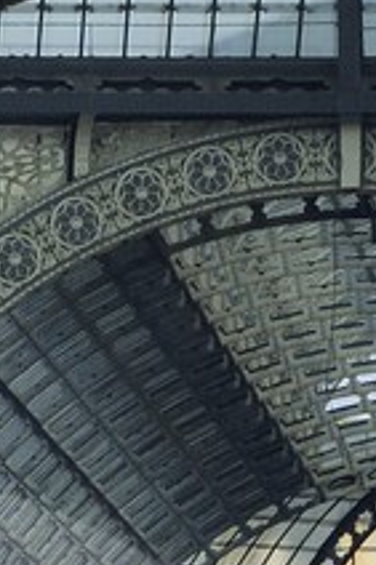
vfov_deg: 1.8
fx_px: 17778
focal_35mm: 1133
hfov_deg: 1.2
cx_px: -253
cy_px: 1285
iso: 400
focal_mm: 150
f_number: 13
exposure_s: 1/200
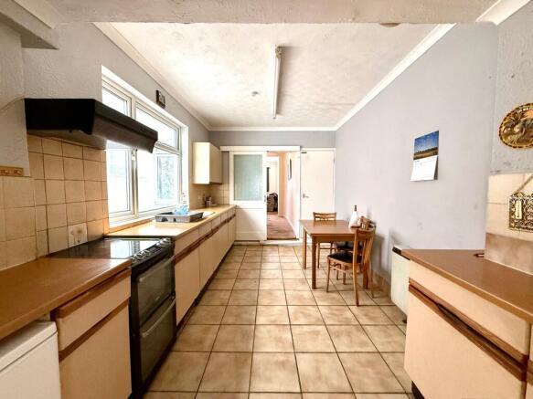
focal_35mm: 14
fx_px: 216
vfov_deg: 85.7
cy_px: 200
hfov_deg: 102.1
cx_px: 266
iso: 250
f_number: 2.2
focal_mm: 2.22
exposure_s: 1/99
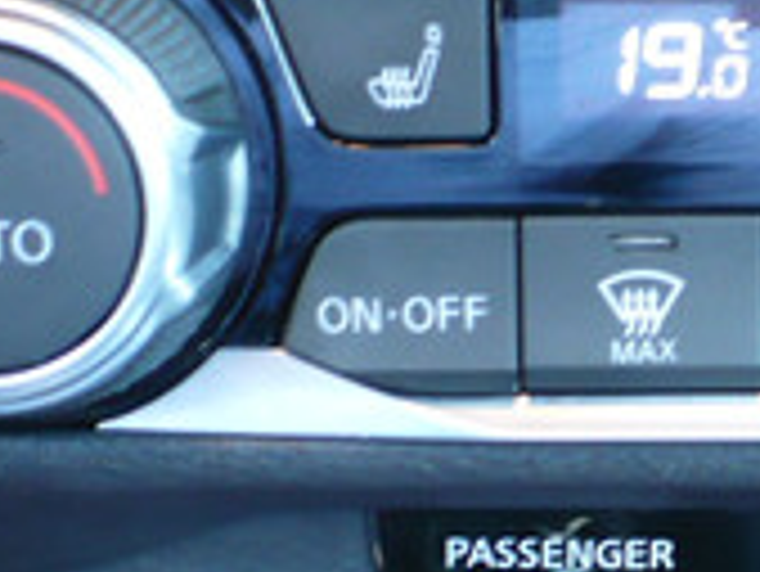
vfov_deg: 10.5
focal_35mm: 140
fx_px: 3076
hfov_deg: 13.8
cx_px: 836
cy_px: 644
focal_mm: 6.1
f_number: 2.8
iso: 200
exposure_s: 1/8
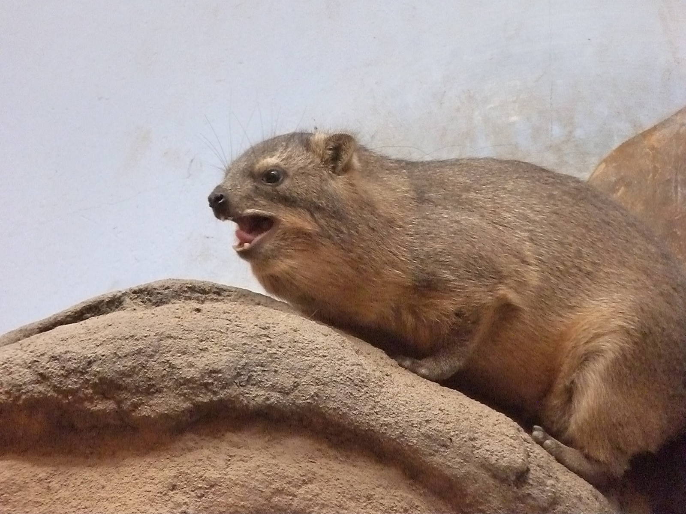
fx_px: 11890
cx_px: 343
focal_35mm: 600
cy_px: 257
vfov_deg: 2.5
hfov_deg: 3.3
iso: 2500
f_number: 5.6
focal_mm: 108
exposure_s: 1/400
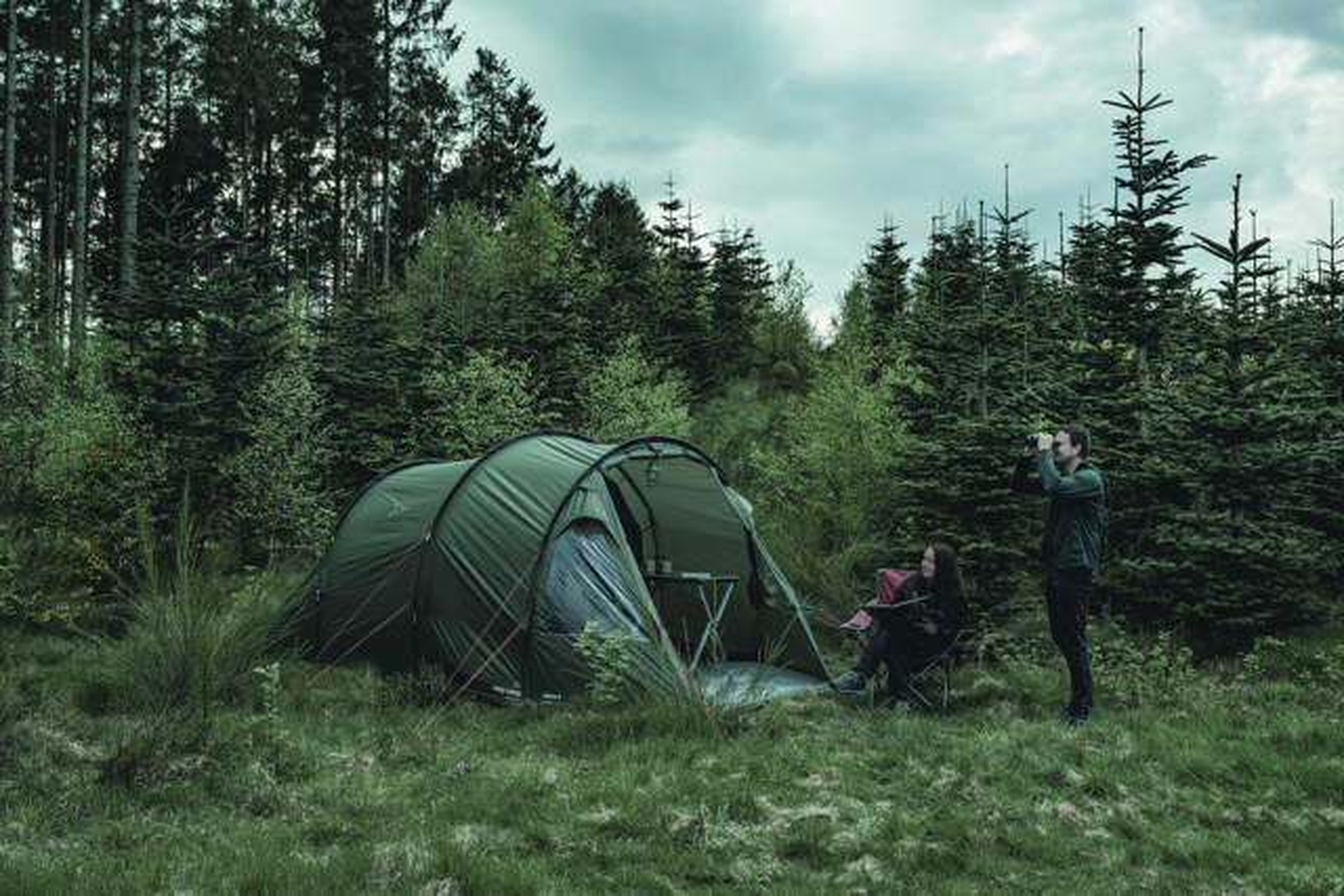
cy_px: 448
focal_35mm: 38
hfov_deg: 50.7
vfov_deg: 35.1
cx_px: 672
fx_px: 1419
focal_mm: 38
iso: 400
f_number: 5.6
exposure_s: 1/250
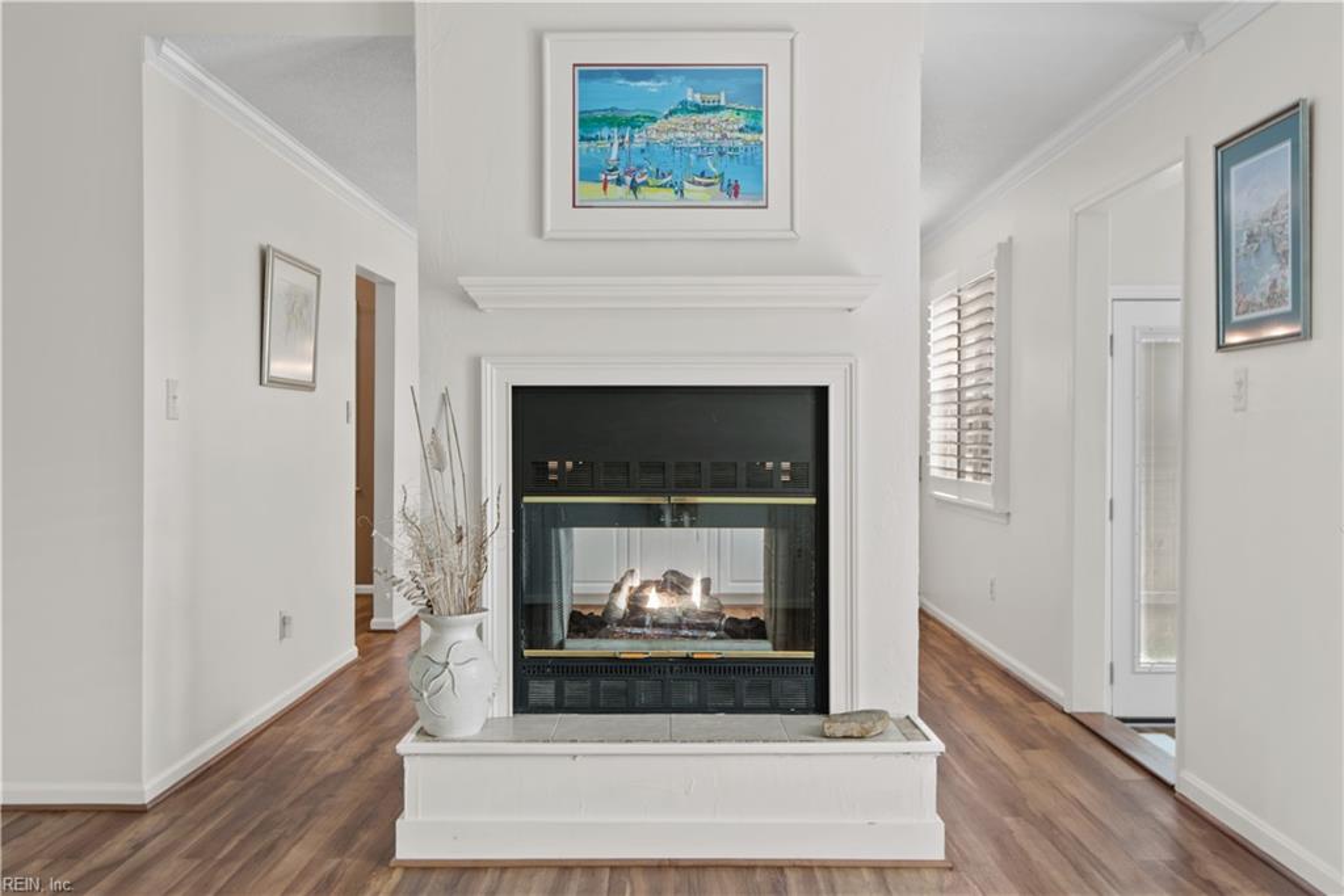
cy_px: 448
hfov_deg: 58.7
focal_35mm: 32
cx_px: 672
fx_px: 1195
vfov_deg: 41.1
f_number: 7.1
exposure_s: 1/10
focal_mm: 32
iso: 320
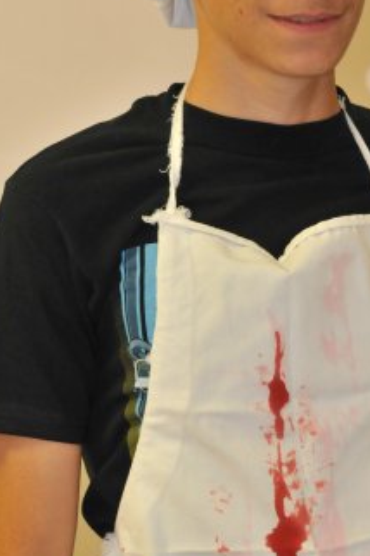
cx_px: 253
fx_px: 2378
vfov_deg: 13.3
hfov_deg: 8.9
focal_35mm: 154
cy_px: 186
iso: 800
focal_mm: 55
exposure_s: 1/60
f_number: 5
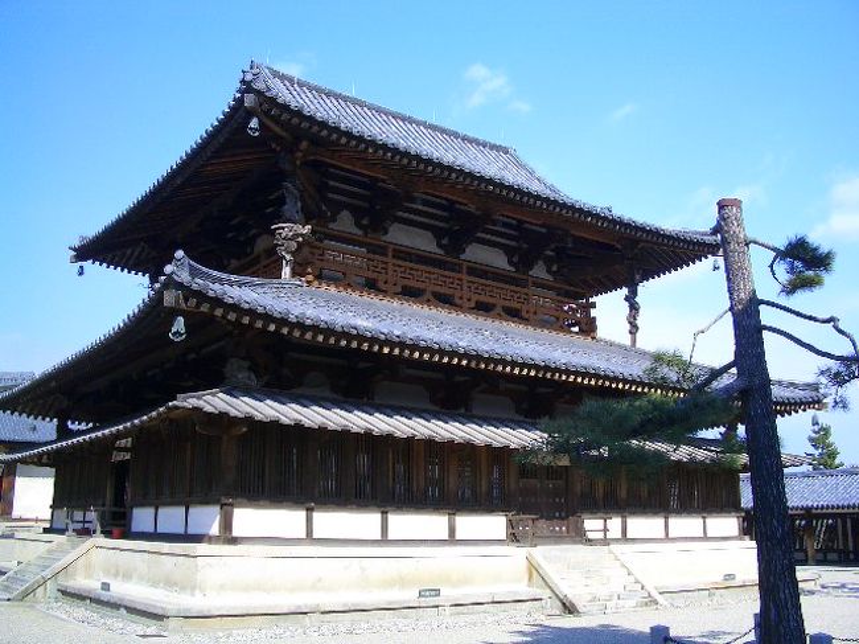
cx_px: 430
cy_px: 322
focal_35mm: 35
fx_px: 868
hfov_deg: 52.6
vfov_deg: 40.7
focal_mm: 5.8
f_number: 4.3
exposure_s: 1/400
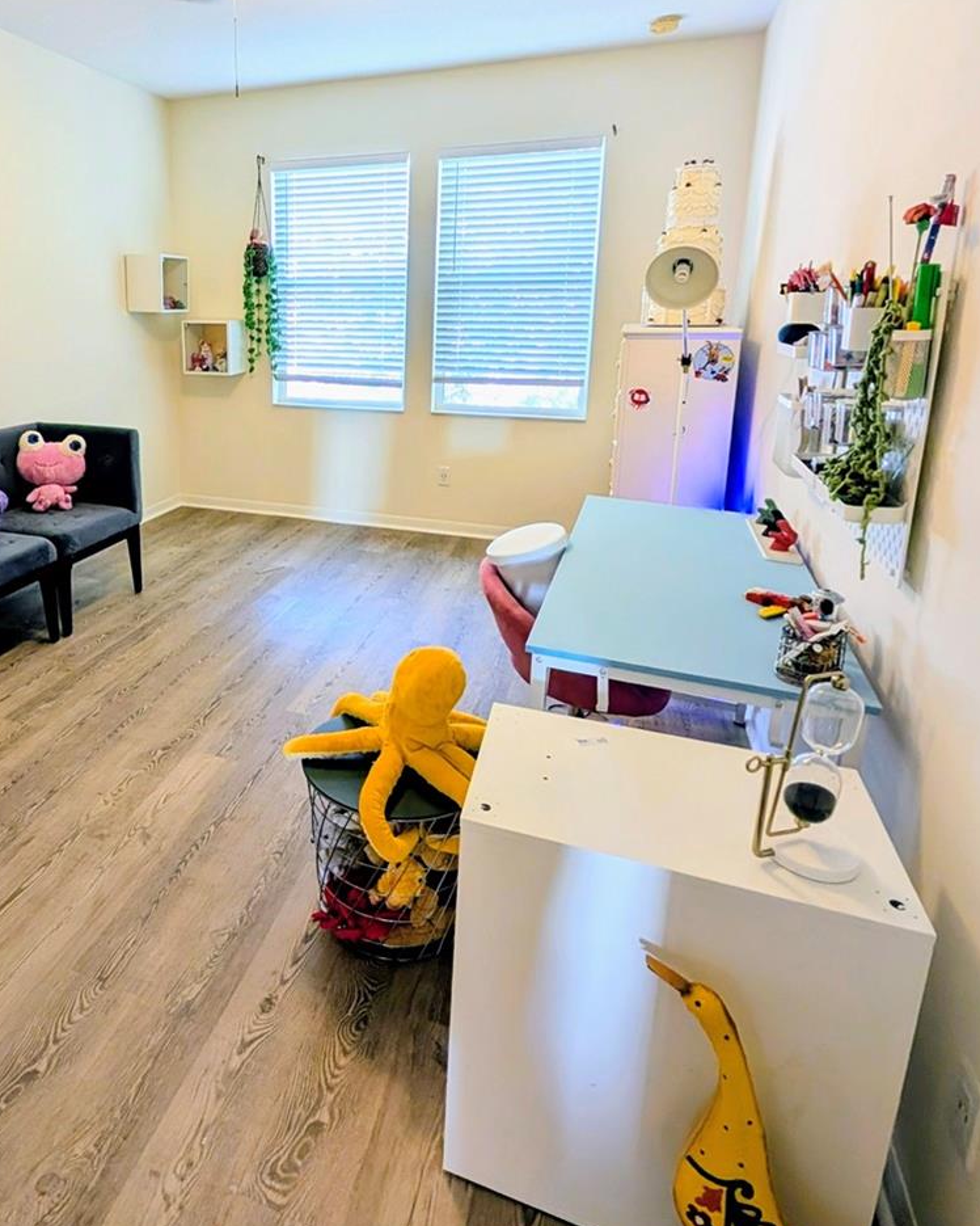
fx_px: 725
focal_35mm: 20
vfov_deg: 78.8
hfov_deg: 65.1
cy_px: 456
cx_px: 280
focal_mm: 2.02
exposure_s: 1/60
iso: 150
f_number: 1.7
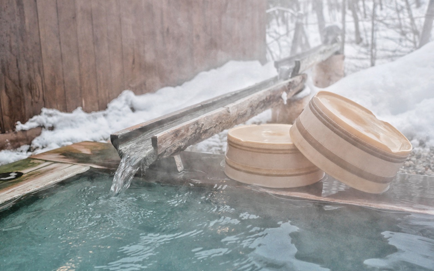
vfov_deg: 39.4
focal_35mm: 32
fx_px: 378
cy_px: 129
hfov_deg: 59.7
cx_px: 217
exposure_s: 1/250
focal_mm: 15
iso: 200
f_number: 2.5
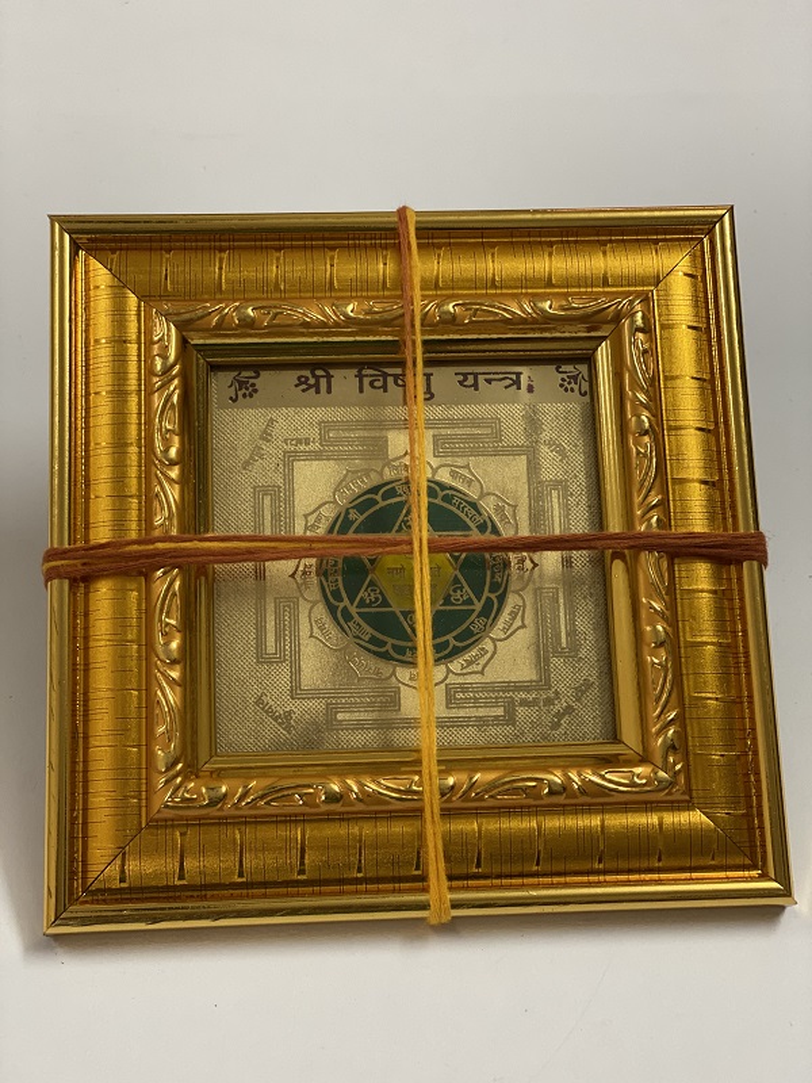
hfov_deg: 28.0
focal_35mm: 52
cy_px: 542
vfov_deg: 36.8
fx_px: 1626
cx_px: 406
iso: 125
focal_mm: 6
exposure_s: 1/33
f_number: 2
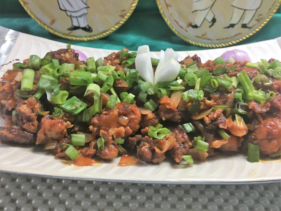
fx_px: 235
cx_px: 140
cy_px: 106
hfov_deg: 61.7
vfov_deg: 48.2
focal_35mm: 29
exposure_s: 1/33
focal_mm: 4.15
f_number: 2.2
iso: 80
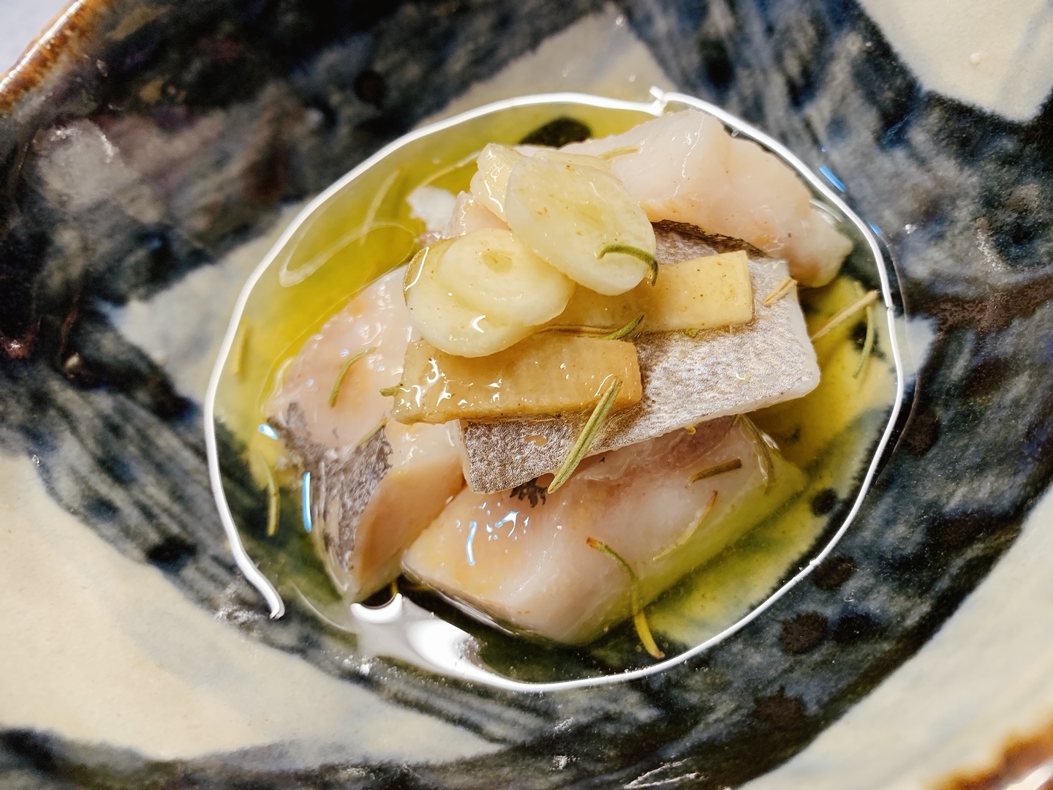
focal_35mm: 26
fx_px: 791
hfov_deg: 67.3
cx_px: 526
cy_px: 395
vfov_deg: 53.1
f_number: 1.8
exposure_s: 1/60
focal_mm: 4.25
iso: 160
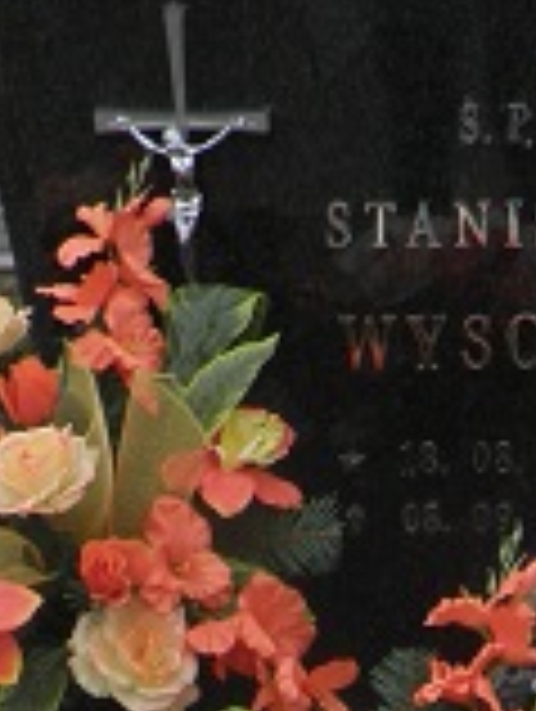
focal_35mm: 97
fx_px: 1997
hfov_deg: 15.1
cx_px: 473
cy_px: 1197
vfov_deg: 17.3
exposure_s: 1/100
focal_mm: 4.3
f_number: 3.3
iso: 64
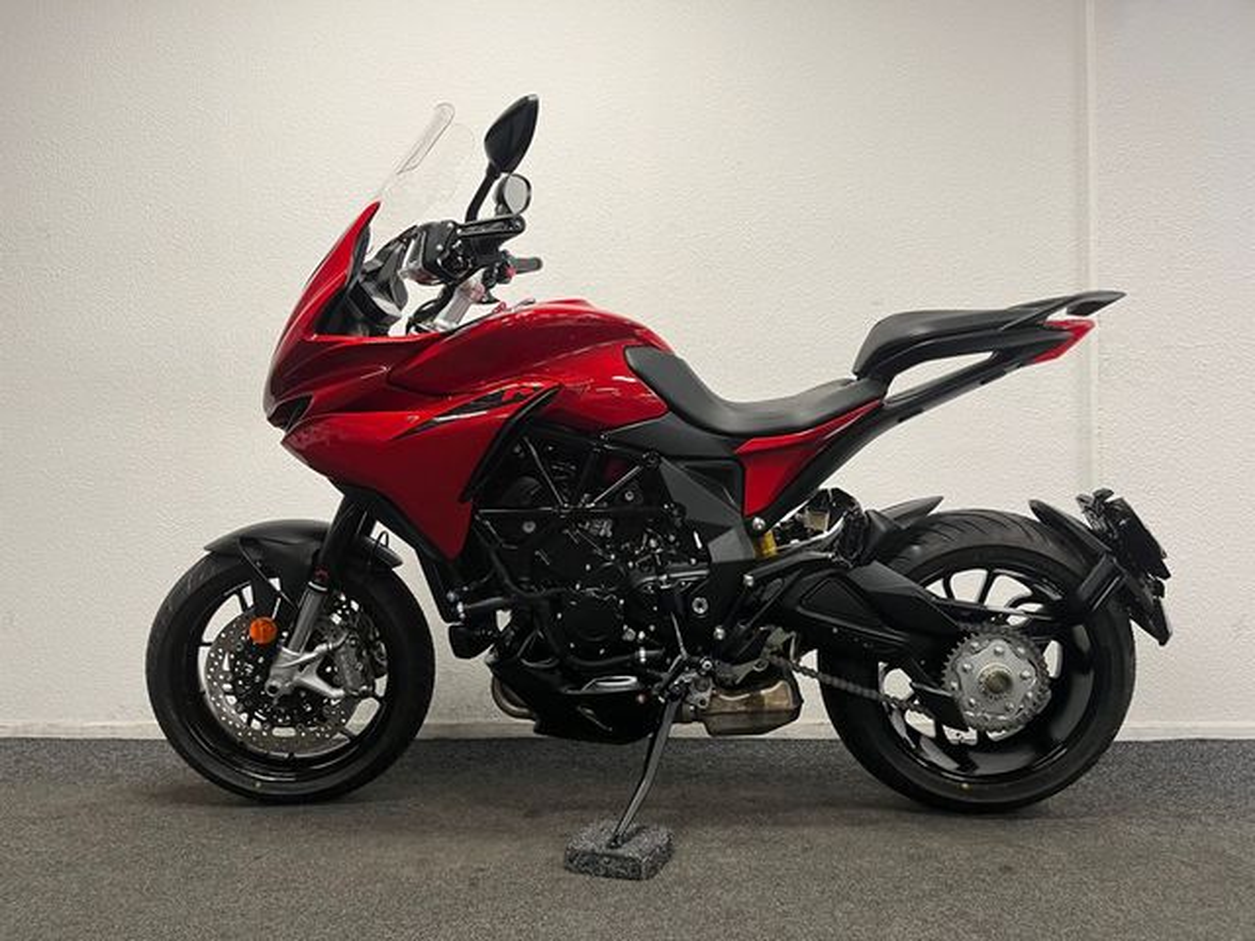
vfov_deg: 53.1
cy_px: 470
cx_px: 628
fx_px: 943
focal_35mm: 26
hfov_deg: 67.3
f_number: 1.6
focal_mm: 5.1
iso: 64
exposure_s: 1/50
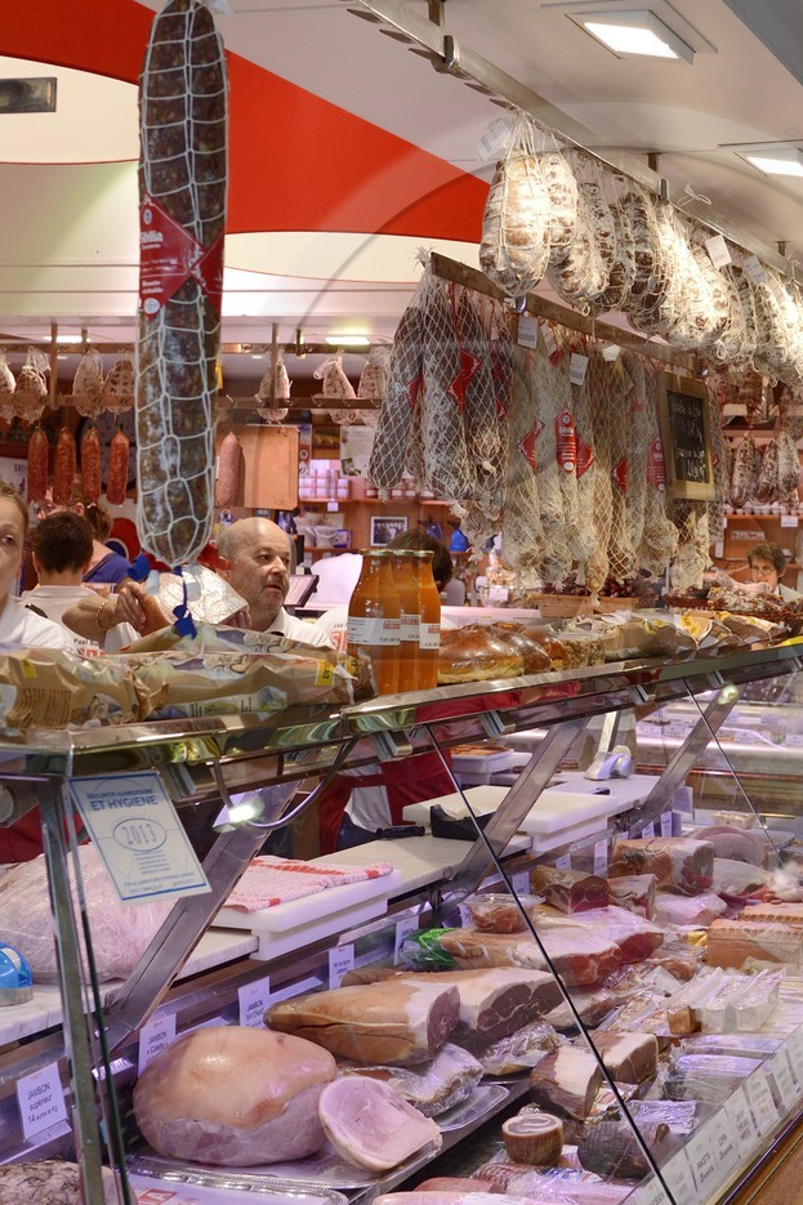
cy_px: 503
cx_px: 608
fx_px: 2175
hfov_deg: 20.7
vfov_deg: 30.9
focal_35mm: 65
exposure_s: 1/80
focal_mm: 38
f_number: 6.3
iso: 800
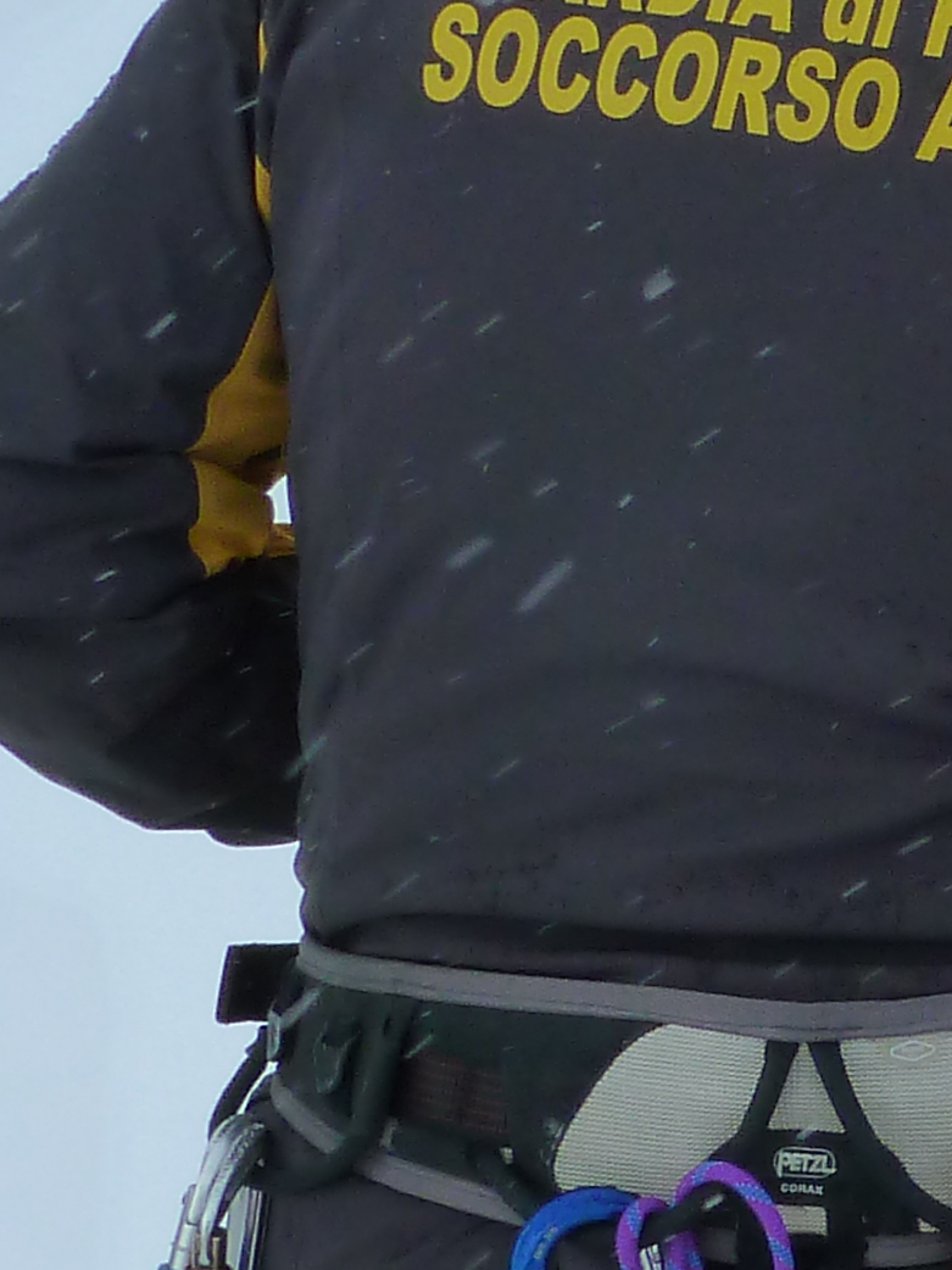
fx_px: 3522
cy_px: 695
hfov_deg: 13.7
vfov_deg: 20.4
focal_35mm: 96
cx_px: 1727
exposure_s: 1/500
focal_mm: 4.1
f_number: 5
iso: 125
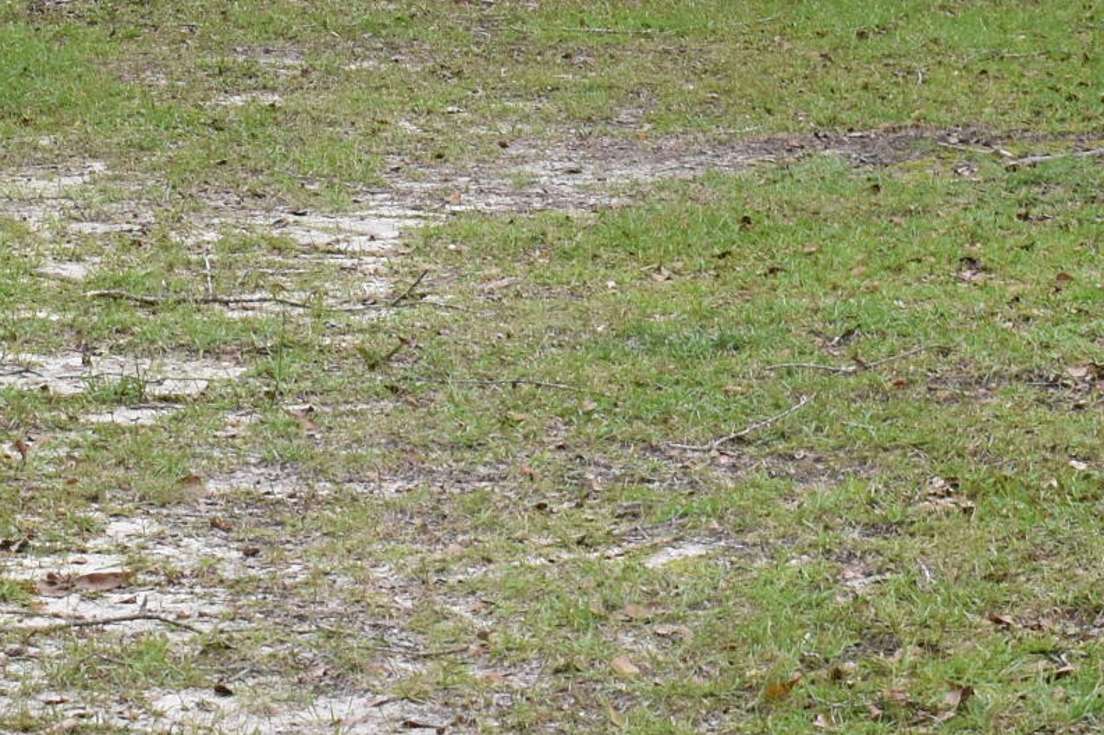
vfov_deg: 7.1
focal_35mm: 193
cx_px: 235
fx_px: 5916
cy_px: -21
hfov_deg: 10.6
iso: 400
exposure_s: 1/160
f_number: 6.3
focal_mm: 34
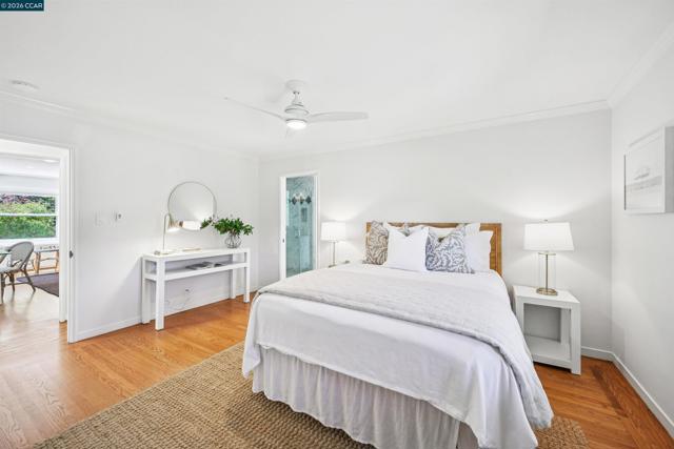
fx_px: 262
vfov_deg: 81.2
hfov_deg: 104.2
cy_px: 224
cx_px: 337
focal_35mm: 14
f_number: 9
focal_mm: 14
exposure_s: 1/30
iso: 400
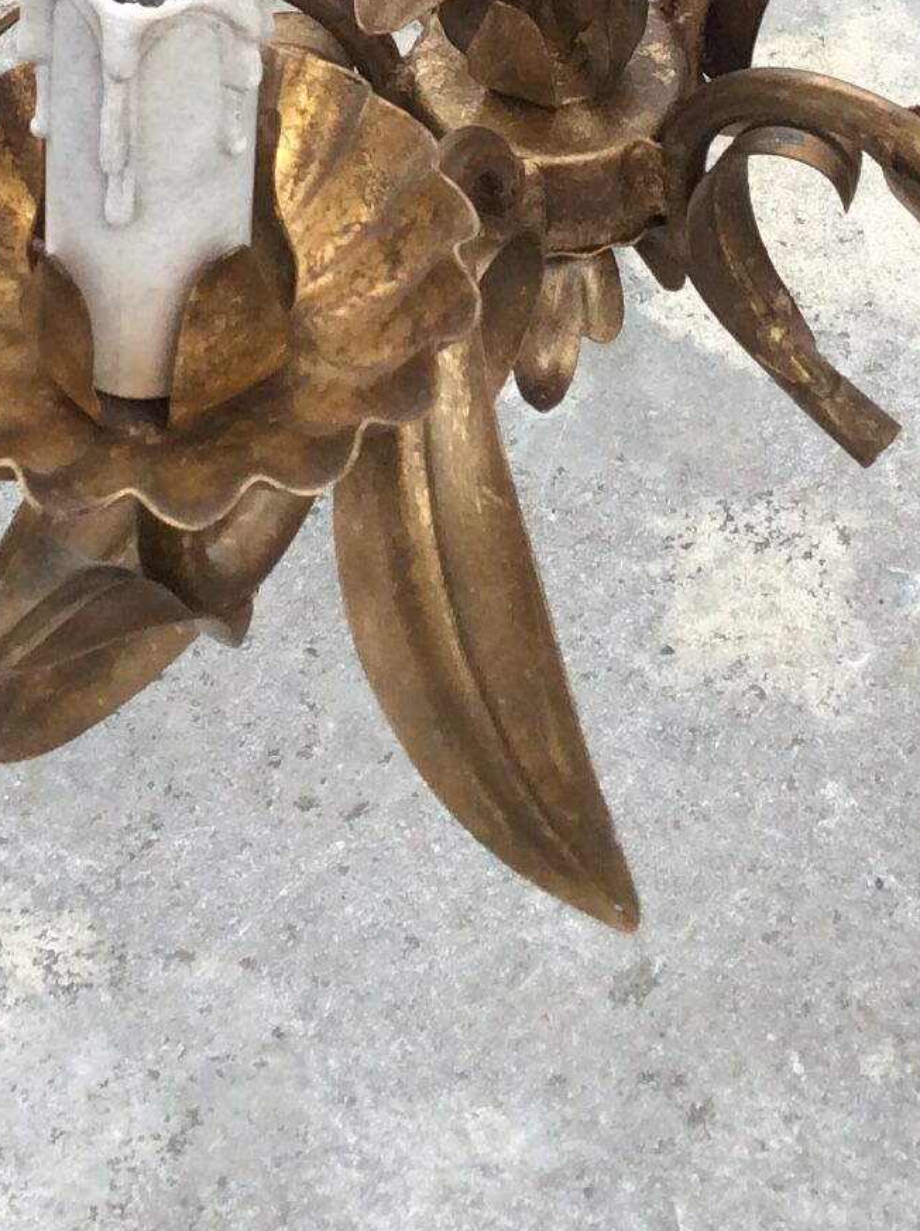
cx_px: 583
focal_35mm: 95
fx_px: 3376
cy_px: -436
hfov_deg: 15.5
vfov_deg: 18.9
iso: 32
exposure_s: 1/502
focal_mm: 3.3
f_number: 2.4
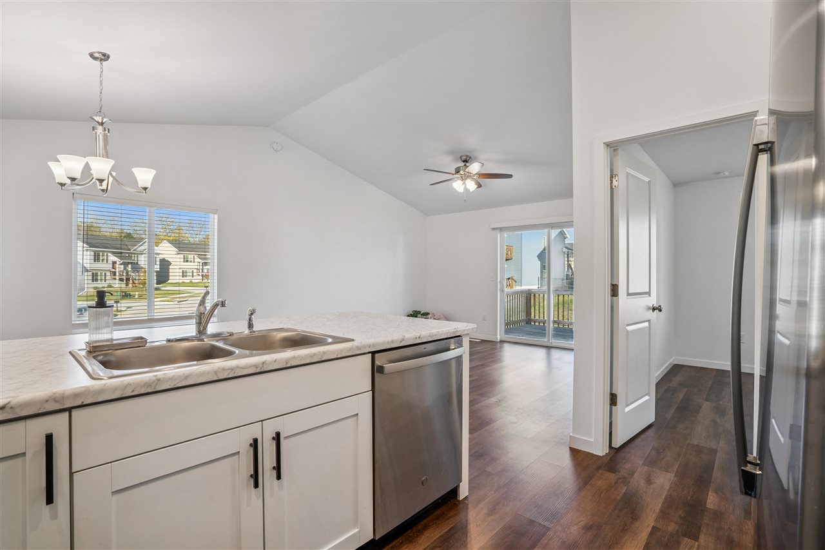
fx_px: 367
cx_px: 412
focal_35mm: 16
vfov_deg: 73.7
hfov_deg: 96.7
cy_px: 275
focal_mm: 16
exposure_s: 1/40
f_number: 9
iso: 400
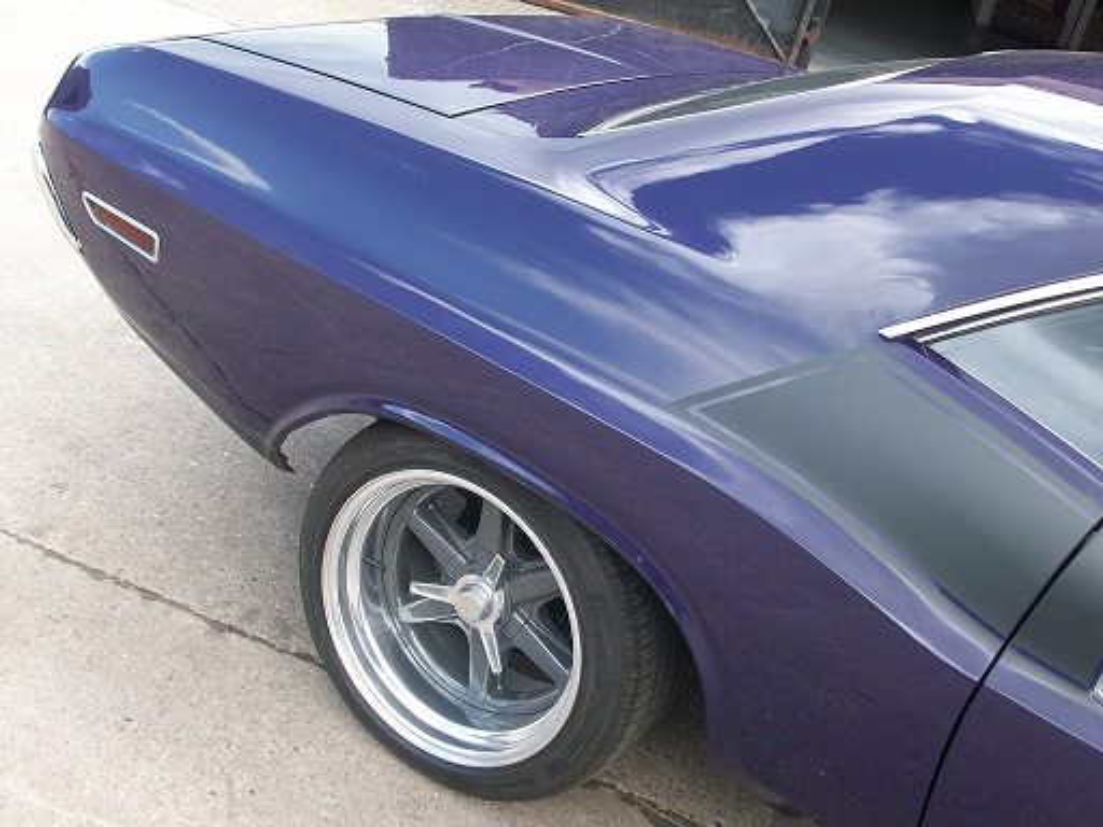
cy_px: 414
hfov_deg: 44.8
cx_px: 552
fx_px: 1338
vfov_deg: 34.3
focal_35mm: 42
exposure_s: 1/85.1
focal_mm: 7.1
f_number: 3.2
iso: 64
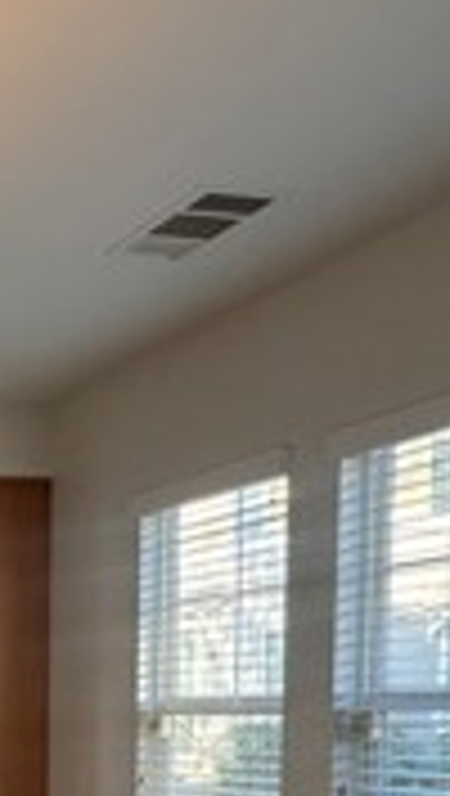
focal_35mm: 55
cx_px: -342
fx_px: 1163
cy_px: 778
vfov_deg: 34.7
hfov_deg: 17.9
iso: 250
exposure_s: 1/120
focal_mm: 2.22
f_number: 2.2
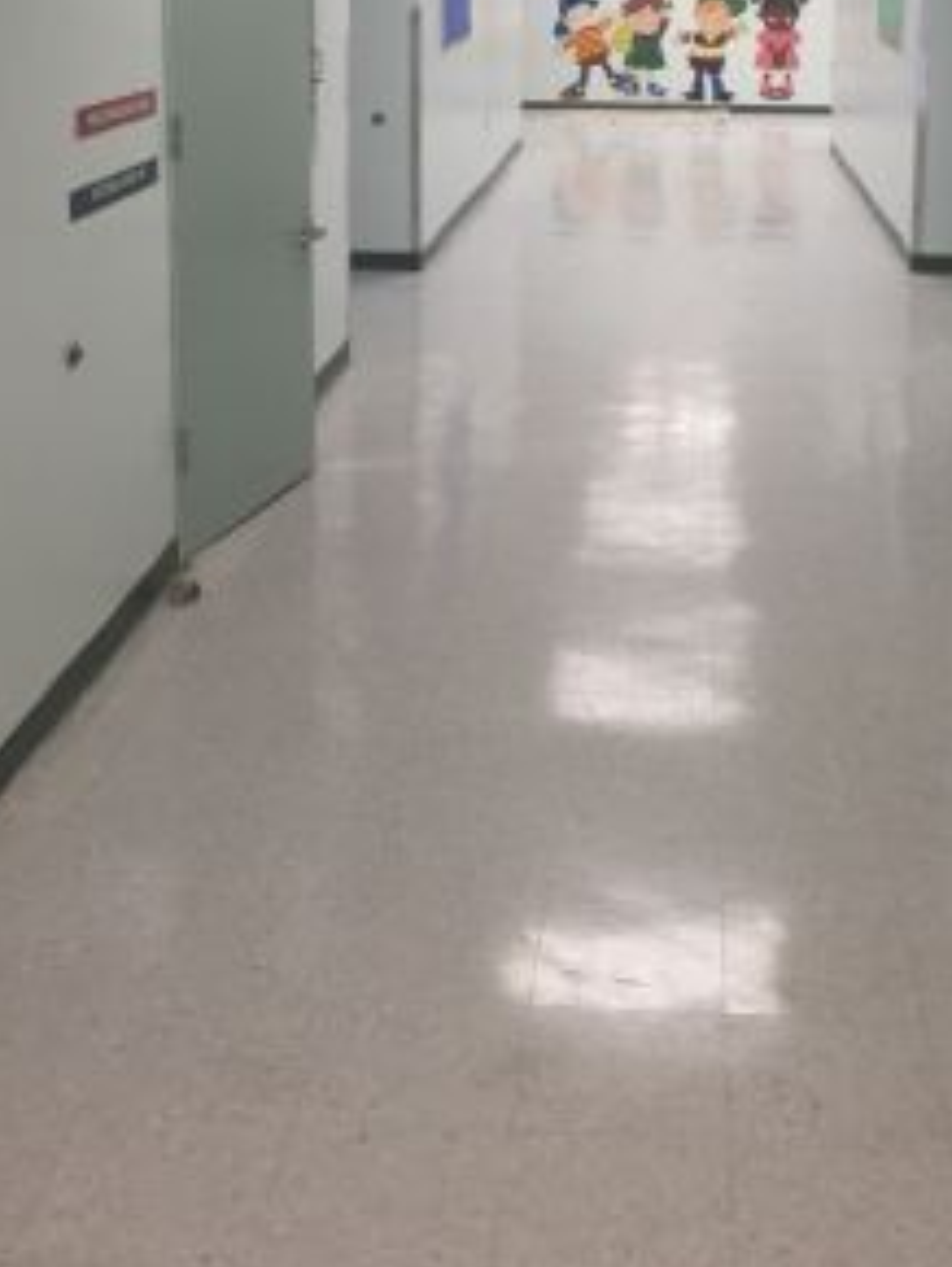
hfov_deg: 29.1
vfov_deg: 36.5
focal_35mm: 50
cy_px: 210
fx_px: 1831
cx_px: 561
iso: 40
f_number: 2.2
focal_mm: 4.15
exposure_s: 1/30
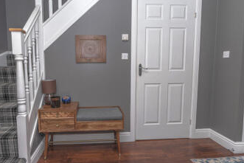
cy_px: 81
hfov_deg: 75.5
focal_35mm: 23
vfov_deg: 55.2
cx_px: 102
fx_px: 156
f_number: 9
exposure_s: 1/60
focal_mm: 16
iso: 250
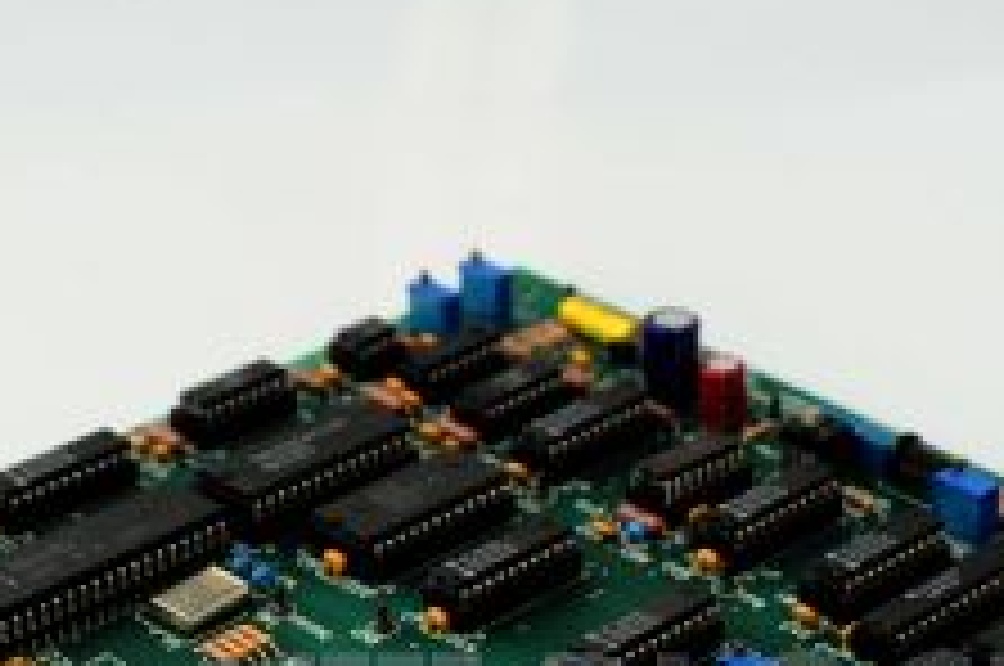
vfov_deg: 11.1
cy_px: 763
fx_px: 3370
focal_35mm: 121
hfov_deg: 16.9
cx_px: 657
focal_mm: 45
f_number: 7.1
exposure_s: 1/100
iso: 800
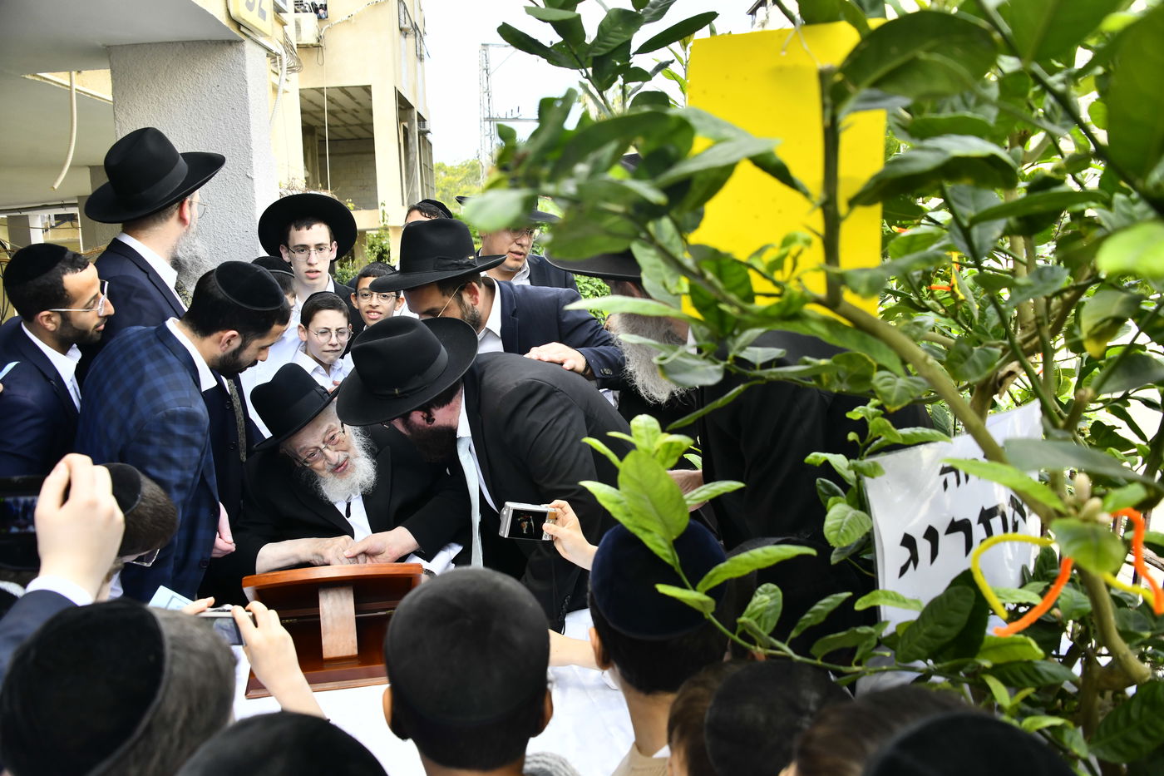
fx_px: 905
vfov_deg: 46.4
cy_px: 388
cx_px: 582
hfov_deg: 65.5
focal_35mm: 28
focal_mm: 28
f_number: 5.6
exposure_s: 1/320
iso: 500
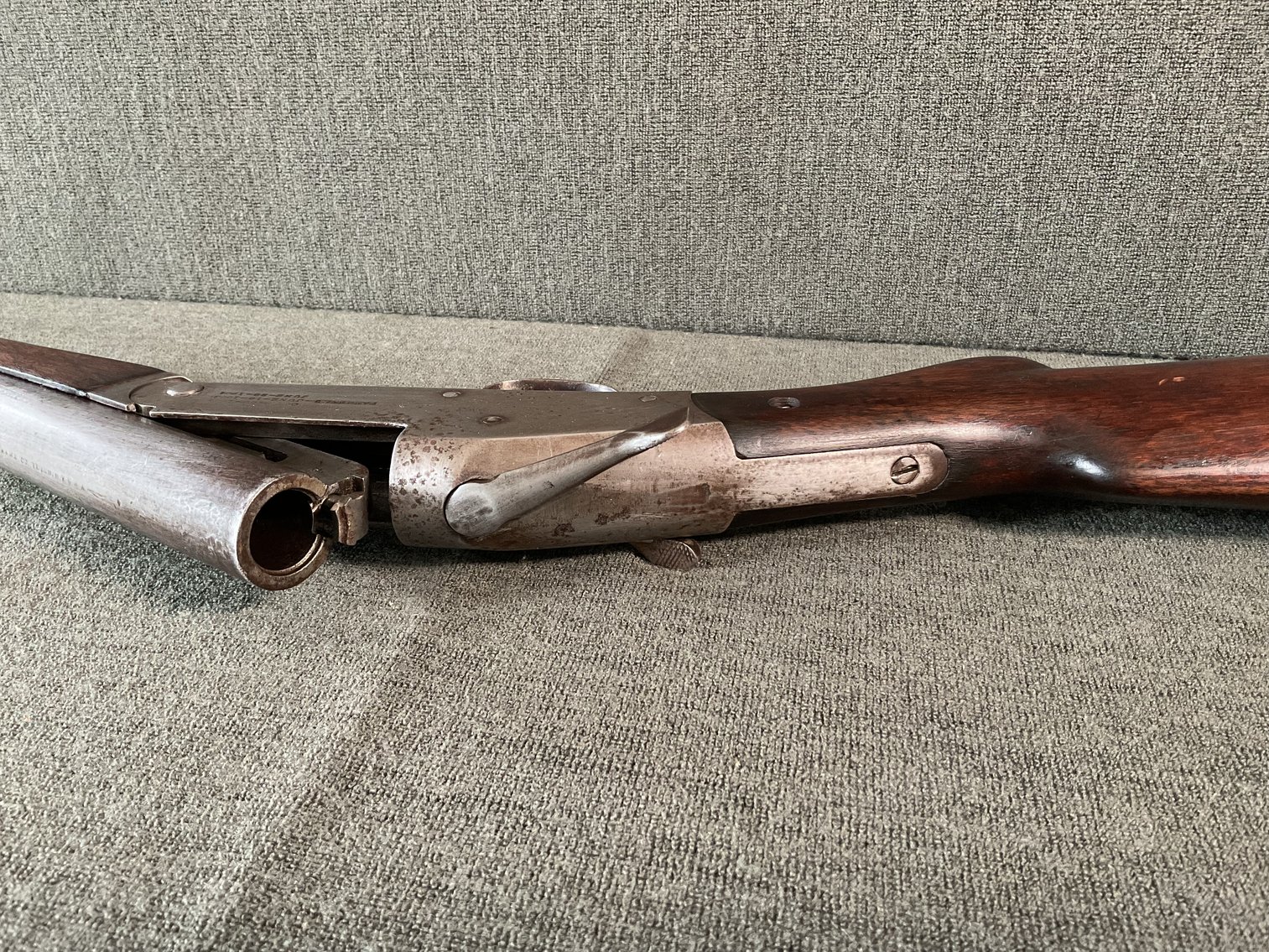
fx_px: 1063
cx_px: 634
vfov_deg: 48.2
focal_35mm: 29
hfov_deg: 61.7
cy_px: 476
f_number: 1.8
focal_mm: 3
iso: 200
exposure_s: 1/60
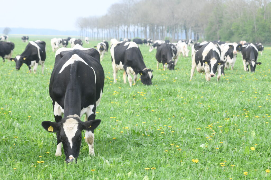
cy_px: 90
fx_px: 1008
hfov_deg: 15.3
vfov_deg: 10.2
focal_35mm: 134
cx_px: 136
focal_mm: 112
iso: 320
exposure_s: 1/200
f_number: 7.1
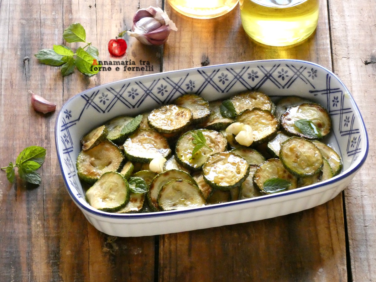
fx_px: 1705
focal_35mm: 157
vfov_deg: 9.5
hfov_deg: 12.6
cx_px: 188
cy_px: 141
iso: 1600
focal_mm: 28.1
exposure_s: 1/80
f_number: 5.4
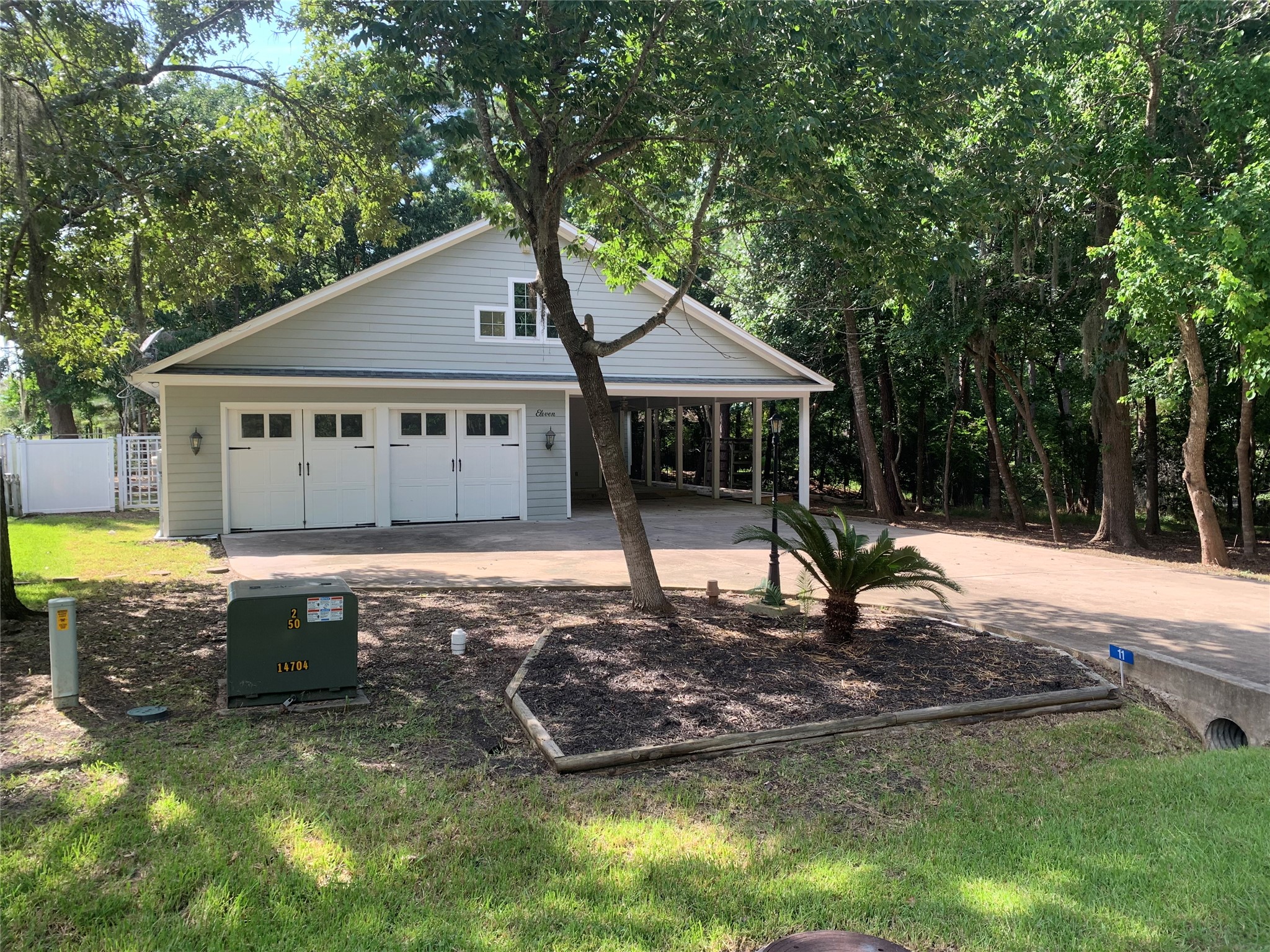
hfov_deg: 67.3
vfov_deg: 53.1
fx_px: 954
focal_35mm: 26
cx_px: 635
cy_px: 476
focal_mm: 4.25
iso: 25
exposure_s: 1/256
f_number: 1.8
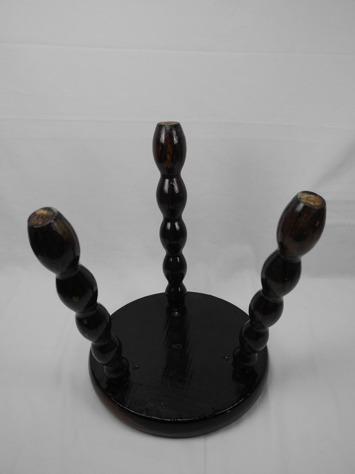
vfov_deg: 49.0
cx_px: 178
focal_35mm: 38
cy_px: 237
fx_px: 520
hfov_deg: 37.7
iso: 100
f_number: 3.2
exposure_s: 1/142
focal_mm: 8.1
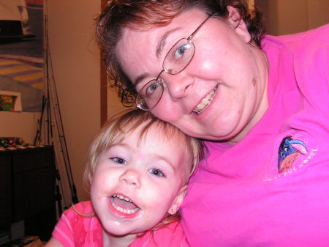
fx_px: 342
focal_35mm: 36
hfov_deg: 51.4
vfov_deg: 39.6
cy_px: 124
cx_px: 164
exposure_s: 1/40
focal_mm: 6
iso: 200
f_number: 3.2
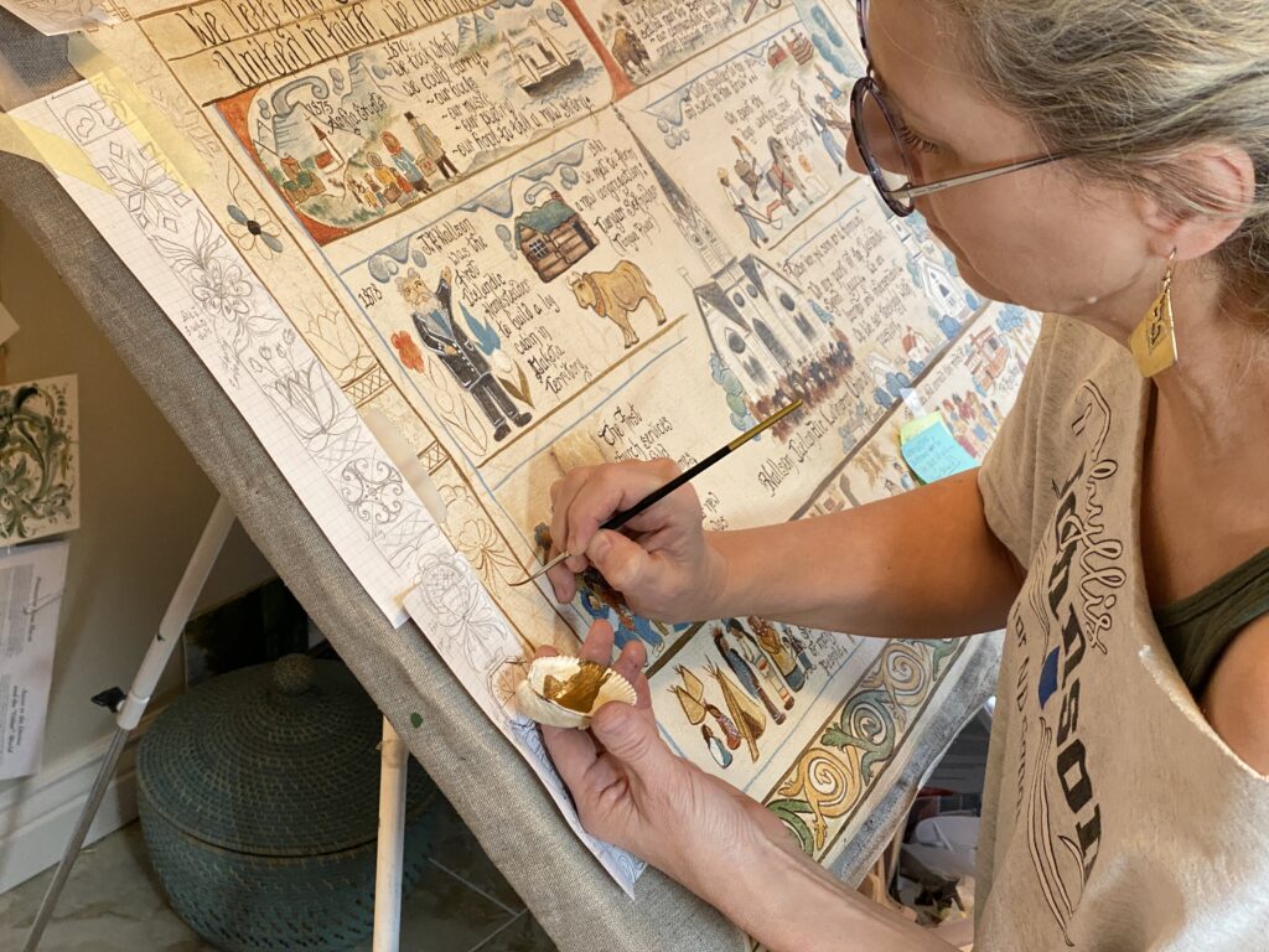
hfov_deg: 36.8
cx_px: 634
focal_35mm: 52
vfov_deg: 28.0
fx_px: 1906
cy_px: 476
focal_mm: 6
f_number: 2
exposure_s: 1/60
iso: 160
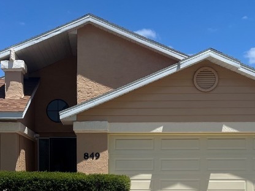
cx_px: 93
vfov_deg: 22.3
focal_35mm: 64
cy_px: 176
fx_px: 471
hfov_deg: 30.1
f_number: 1.5
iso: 50
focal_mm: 5.7
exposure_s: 1/5587
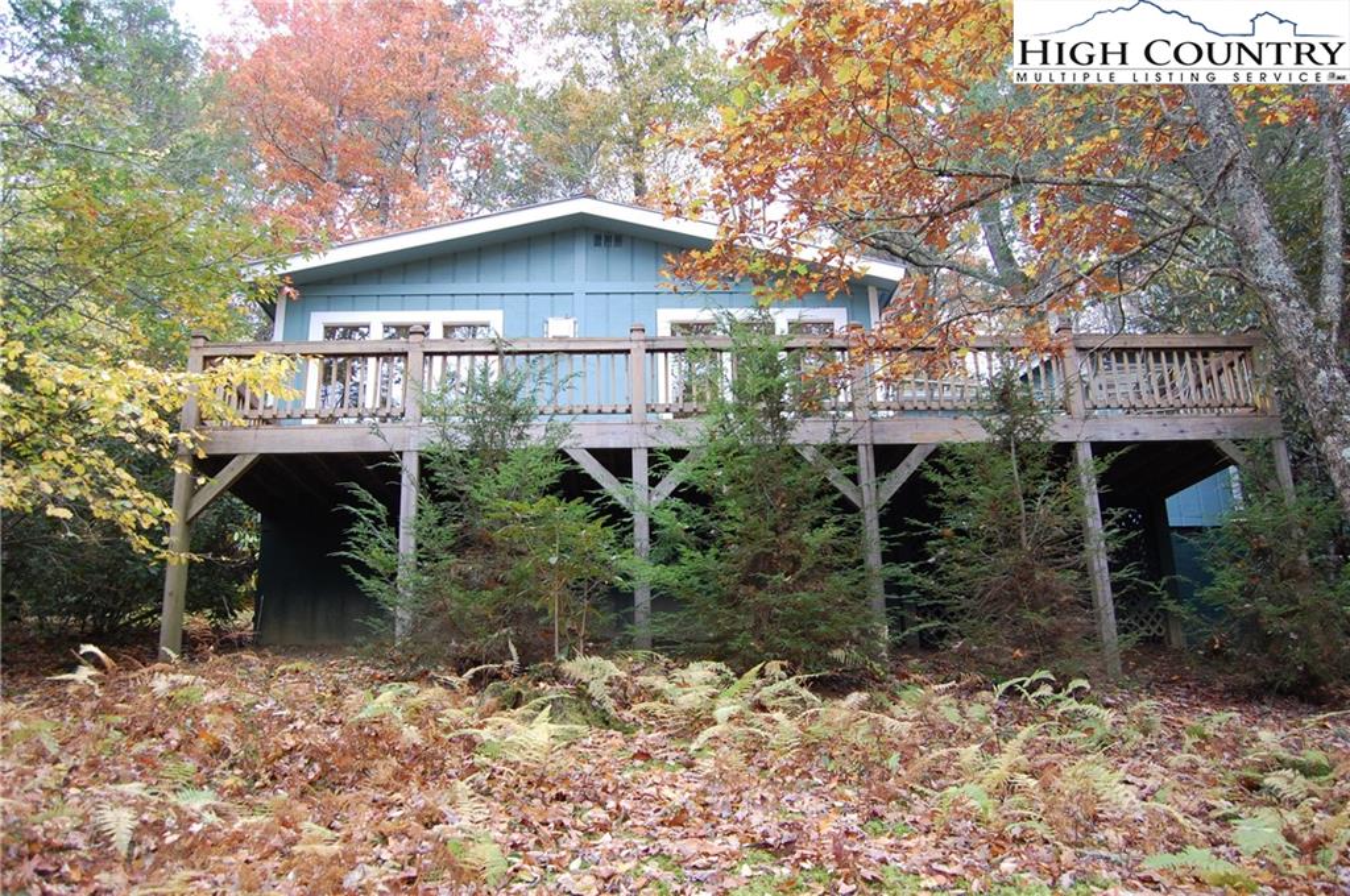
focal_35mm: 27
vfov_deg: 47.8
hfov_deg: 67.4
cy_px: 448
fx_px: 1011
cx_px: 675
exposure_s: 1/80
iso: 400
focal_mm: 18
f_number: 4.5
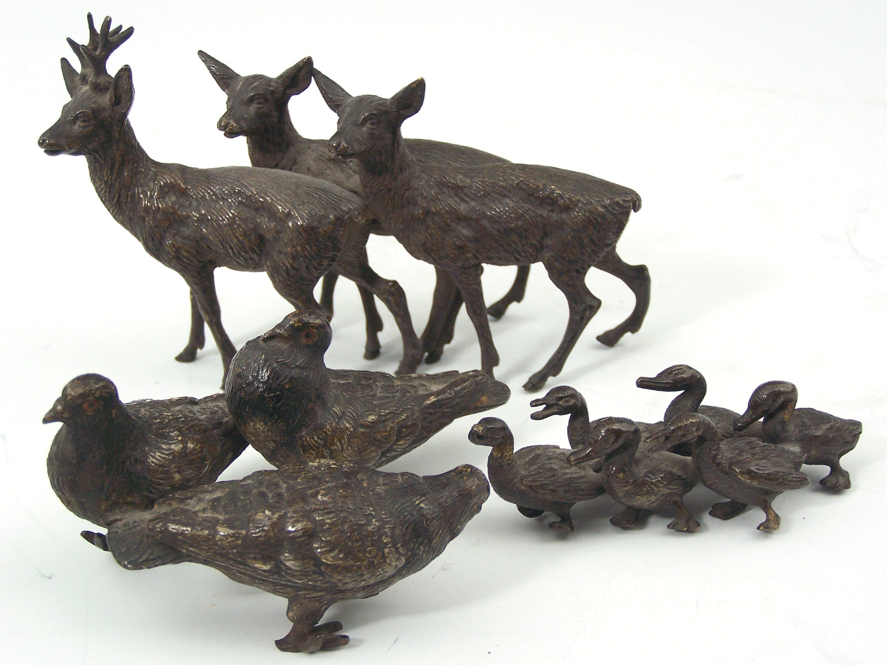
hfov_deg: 32.7
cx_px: 444
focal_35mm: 59
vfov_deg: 24.8
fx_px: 1512
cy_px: 332
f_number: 3.1
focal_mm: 9.8
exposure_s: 1/30
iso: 140
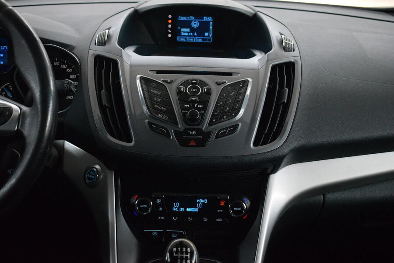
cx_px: 197
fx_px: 559
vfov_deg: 26.5
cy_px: 132
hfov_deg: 38.8
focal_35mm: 51
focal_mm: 34
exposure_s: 1/160
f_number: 4.5
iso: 3200
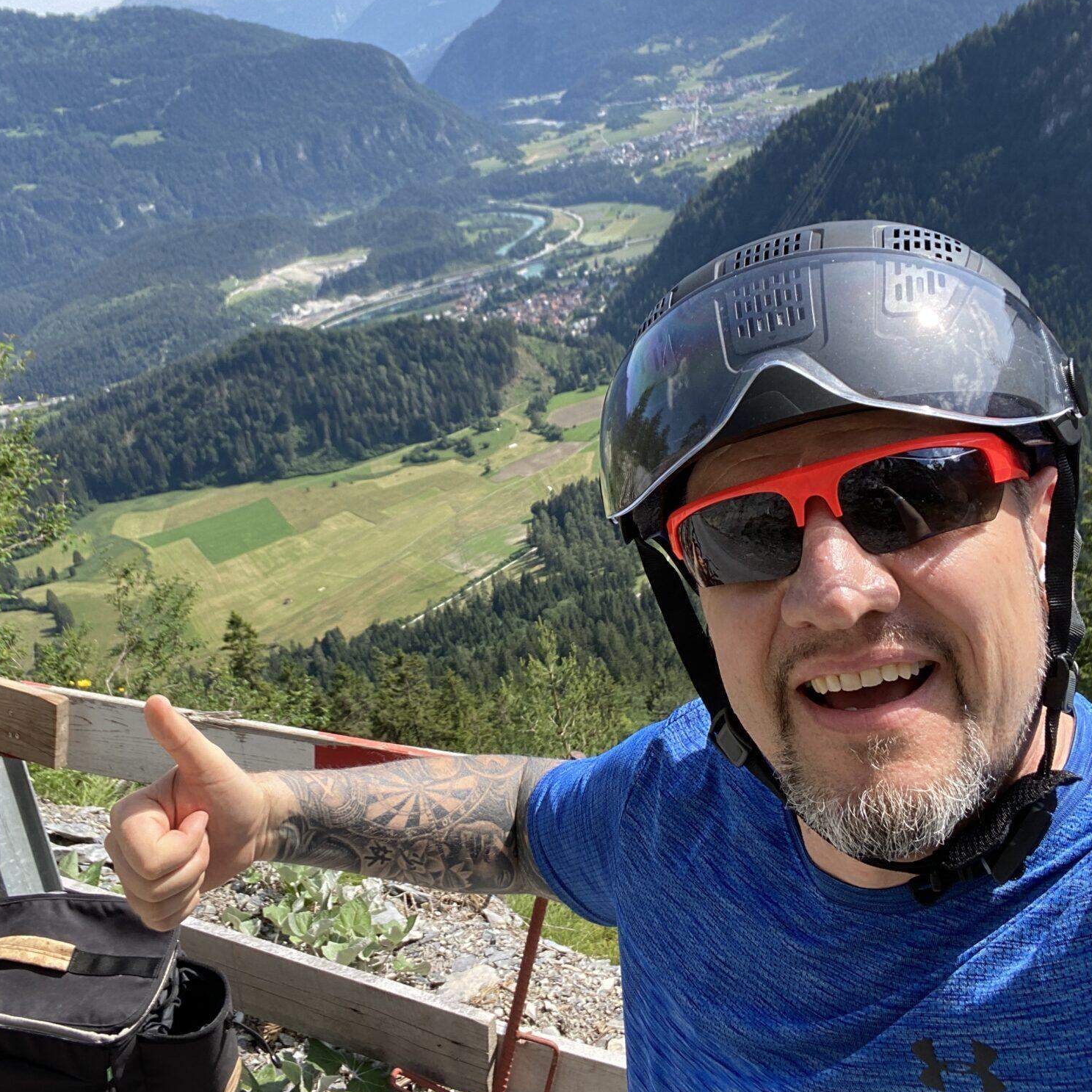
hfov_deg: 47.2
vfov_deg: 47.1
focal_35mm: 35
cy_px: 474
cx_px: 491
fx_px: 1249
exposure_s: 1/363
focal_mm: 2.71
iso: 25
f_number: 2.2
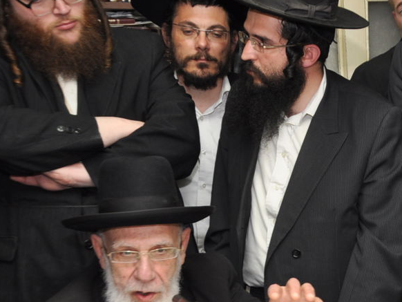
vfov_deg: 15.0
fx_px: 1127
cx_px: 468
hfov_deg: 19.2
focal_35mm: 97
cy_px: 291
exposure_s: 1/60
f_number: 5.6
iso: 400
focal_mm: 28
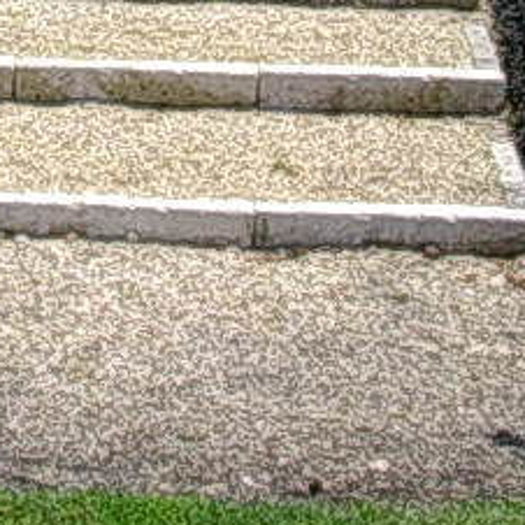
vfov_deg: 11.2
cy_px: -335
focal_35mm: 148
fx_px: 2540
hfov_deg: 11.4
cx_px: -249
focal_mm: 5.6
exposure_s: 1/418
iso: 70
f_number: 5.4
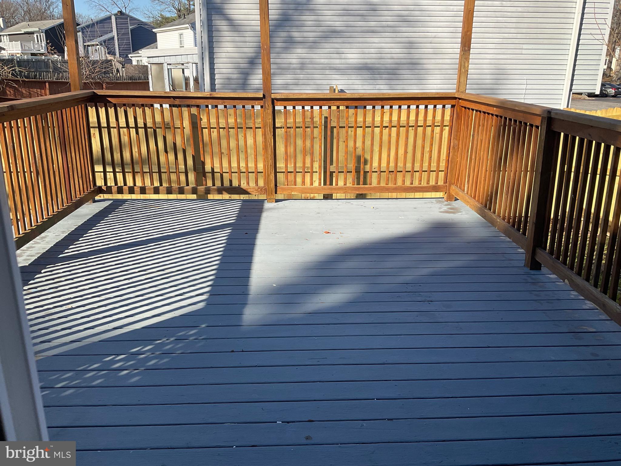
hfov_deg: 61.7
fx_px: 520
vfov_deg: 48.2
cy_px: 233
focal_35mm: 29
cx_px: 310
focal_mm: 3
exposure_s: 1/1015
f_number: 1.8
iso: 16
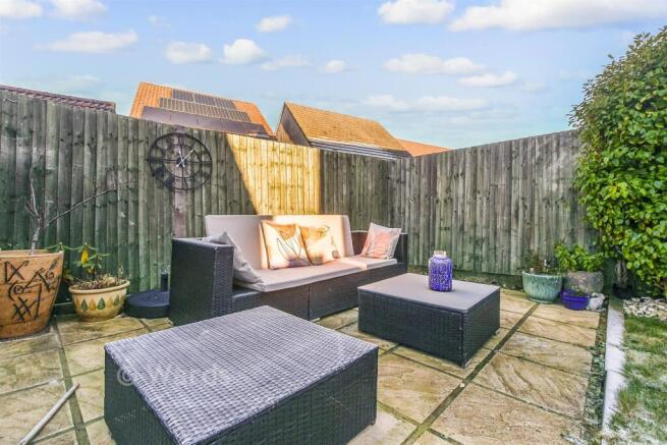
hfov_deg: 100.4
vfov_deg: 77.4
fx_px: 278
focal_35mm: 15
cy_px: 222
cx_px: 334
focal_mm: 10
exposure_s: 1/160
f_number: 8
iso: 160
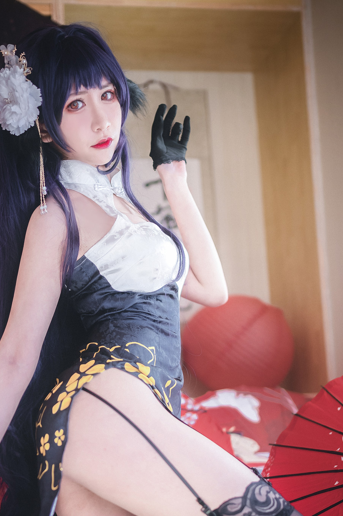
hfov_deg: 23.2
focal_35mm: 58
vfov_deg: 34.1
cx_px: 106
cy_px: 358
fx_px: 830
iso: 100
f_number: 1.4
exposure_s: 1/250
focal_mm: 35
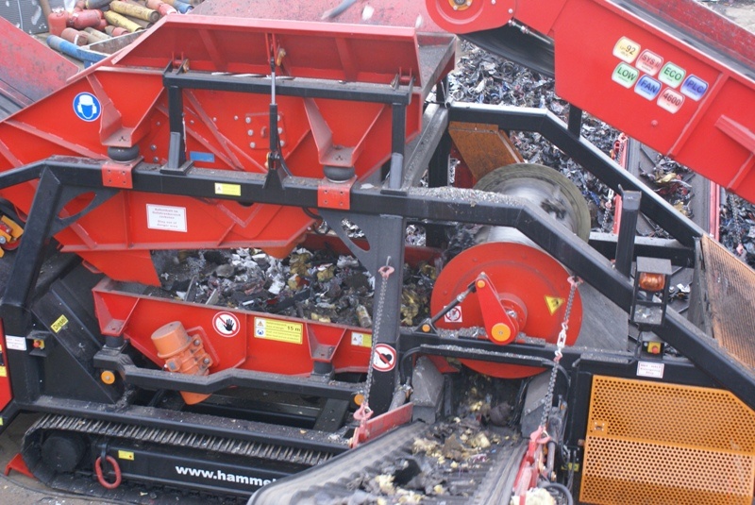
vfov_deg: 25.8
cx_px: 378
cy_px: 252
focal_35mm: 52
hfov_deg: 37.8
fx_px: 1102
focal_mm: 35
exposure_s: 1/60
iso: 400
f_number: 5.6
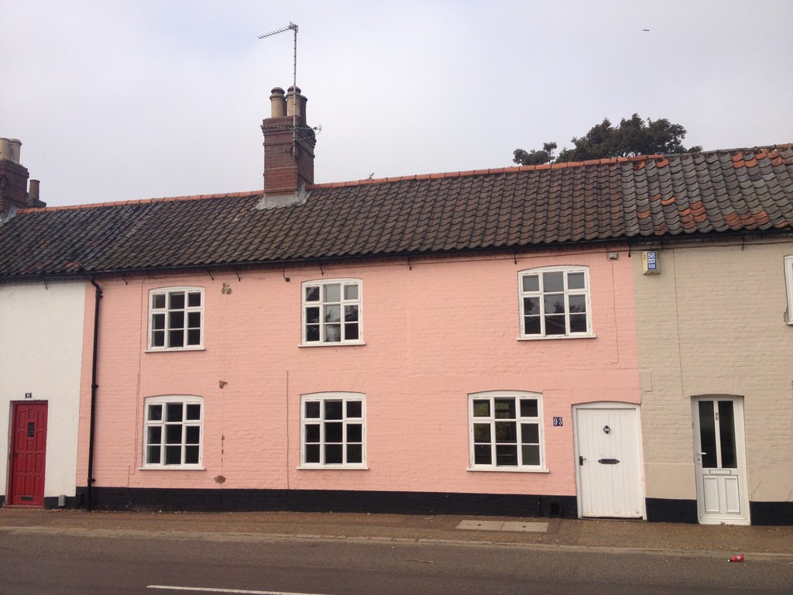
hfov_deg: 52.6
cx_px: 396
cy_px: 298
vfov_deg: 40.7
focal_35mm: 35
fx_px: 802
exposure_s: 1/1623
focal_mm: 4.28
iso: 50
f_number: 2.4
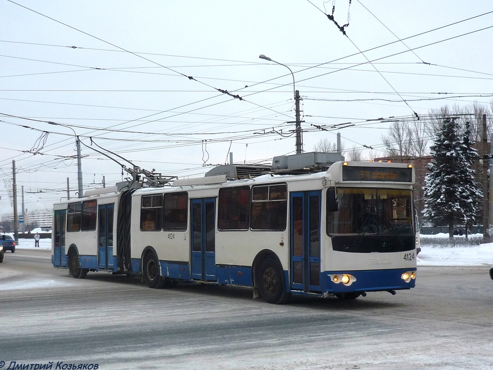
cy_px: 183
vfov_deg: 38.7
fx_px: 527
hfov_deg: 50.1
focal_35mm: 37
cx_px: 244
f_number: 2.9
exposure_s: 1/200
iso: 100
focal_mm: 6
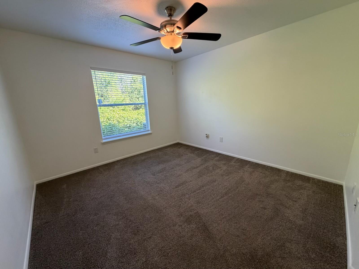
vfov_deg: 85.7
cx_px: 180
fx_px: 145
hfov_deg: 102.1
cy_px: 134
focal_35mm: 14
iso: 250
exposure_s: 1/120
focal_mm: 2.22
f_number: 2.2
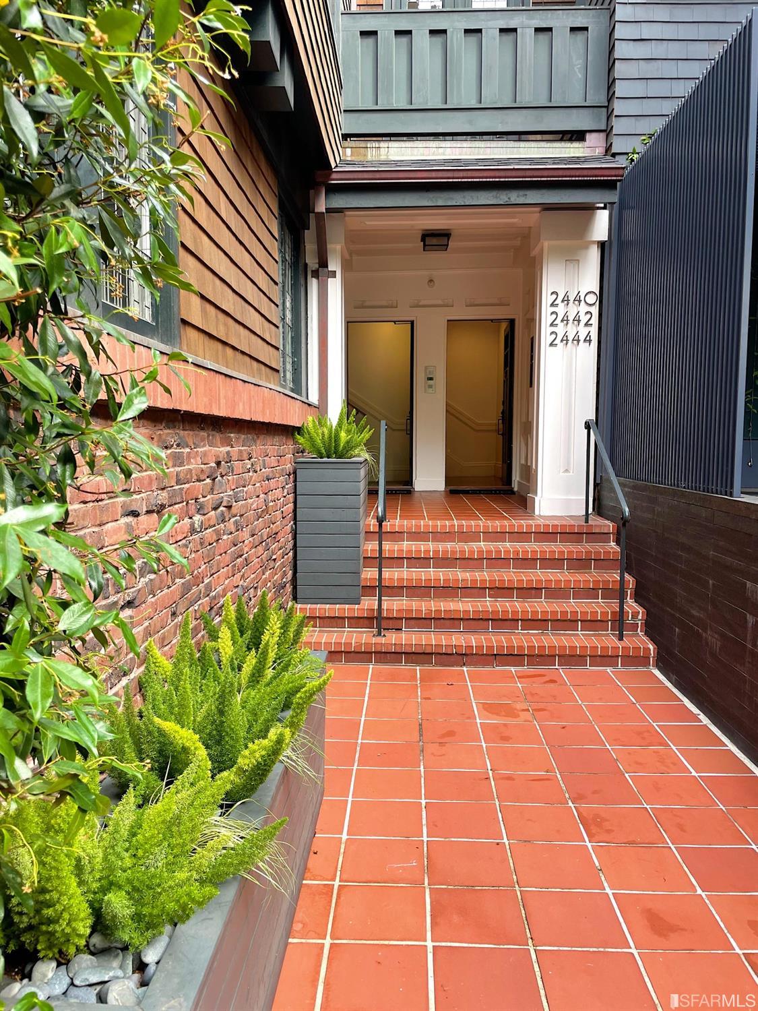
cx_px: 379
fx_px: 759
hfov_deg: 53.1
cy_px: 506
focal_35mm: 26
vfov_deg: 67.3
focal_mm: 4.2
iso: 32
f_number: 1.6
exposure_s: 1/121
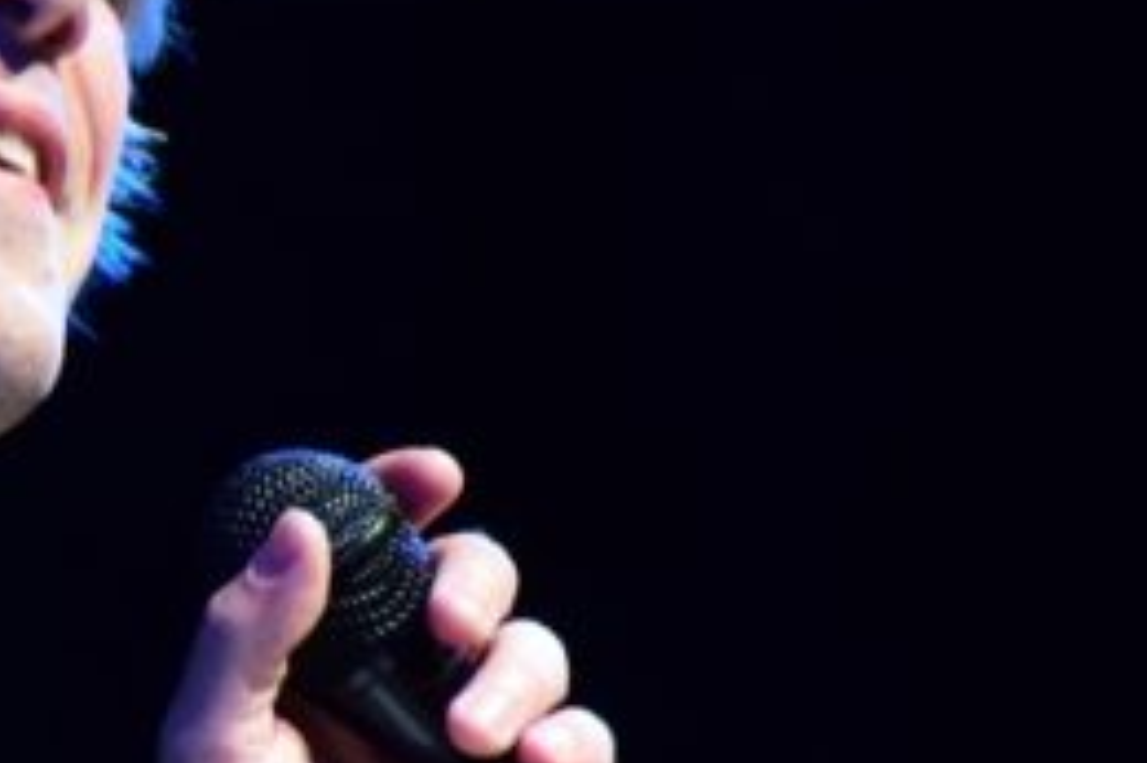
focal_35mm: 1109
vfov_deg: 1.2
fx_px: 35310
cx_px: -9
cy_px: 428
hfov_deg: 1.9
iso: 1600
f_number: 6.3
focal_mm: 250
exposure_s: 1/250
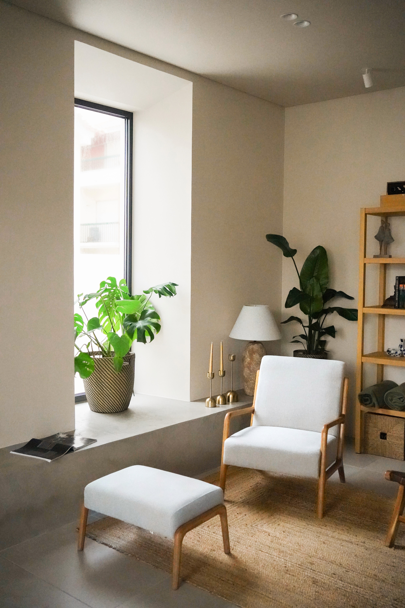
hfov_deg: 37.9
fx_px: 591
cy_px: 304
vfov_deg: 54.4
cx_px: 202
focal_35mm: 35
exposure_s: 1/1600
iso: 16000
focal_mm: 35
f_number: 4
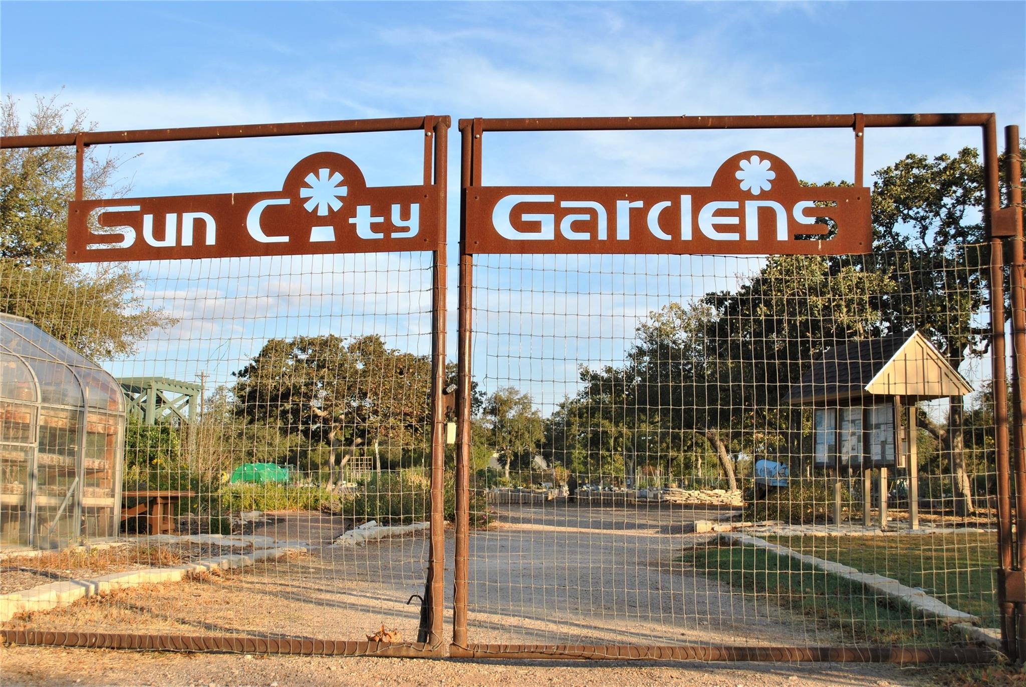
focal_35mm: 39
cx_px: 513
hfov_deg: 49.5
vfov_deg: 34.3
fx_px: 1113
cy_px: 344
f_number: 7.1
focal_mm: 26
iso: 100
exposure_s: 1/200
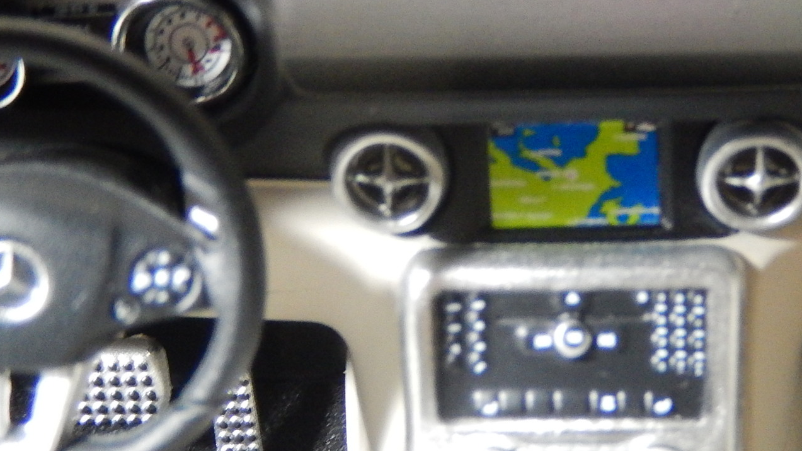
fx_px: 1637
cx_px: 549
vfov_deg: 15.7
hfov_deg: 27.3
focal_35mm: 77
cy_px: 237
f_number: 4
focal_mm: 6.5
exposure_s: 1/8
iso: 560
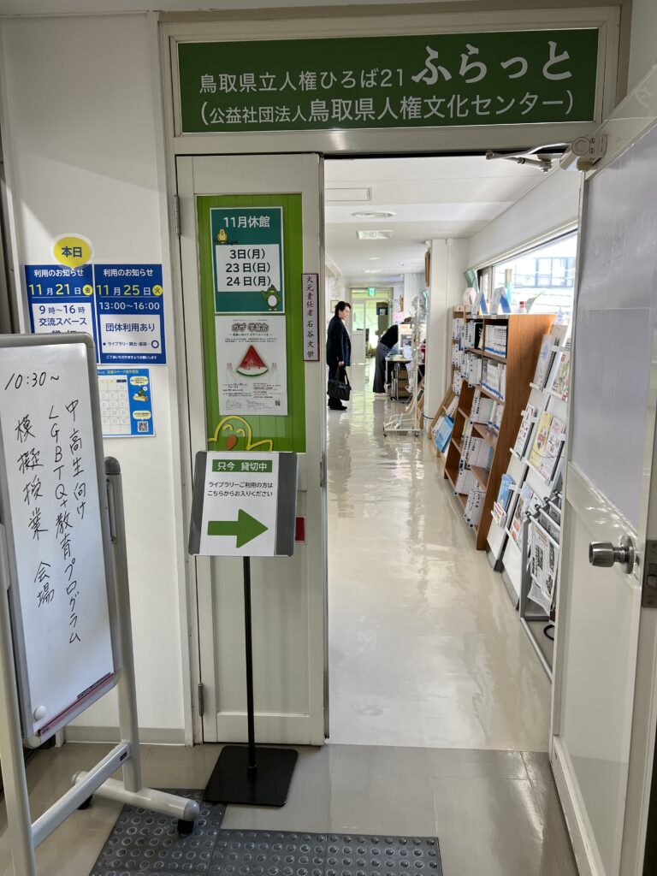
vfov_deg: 67.3
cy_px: 438
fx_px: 658
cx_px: 328
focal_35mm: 26
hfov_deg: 53.1
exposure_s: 1/121
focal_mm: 5.7
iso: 64
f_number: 1.5
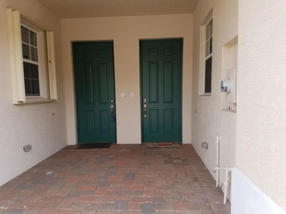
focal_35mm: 26
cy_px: 107
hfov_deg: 67.3
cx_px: 143
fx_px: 215
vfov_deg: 53.1
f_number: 1.7
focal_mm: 4.2
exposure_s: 1/324
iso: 50
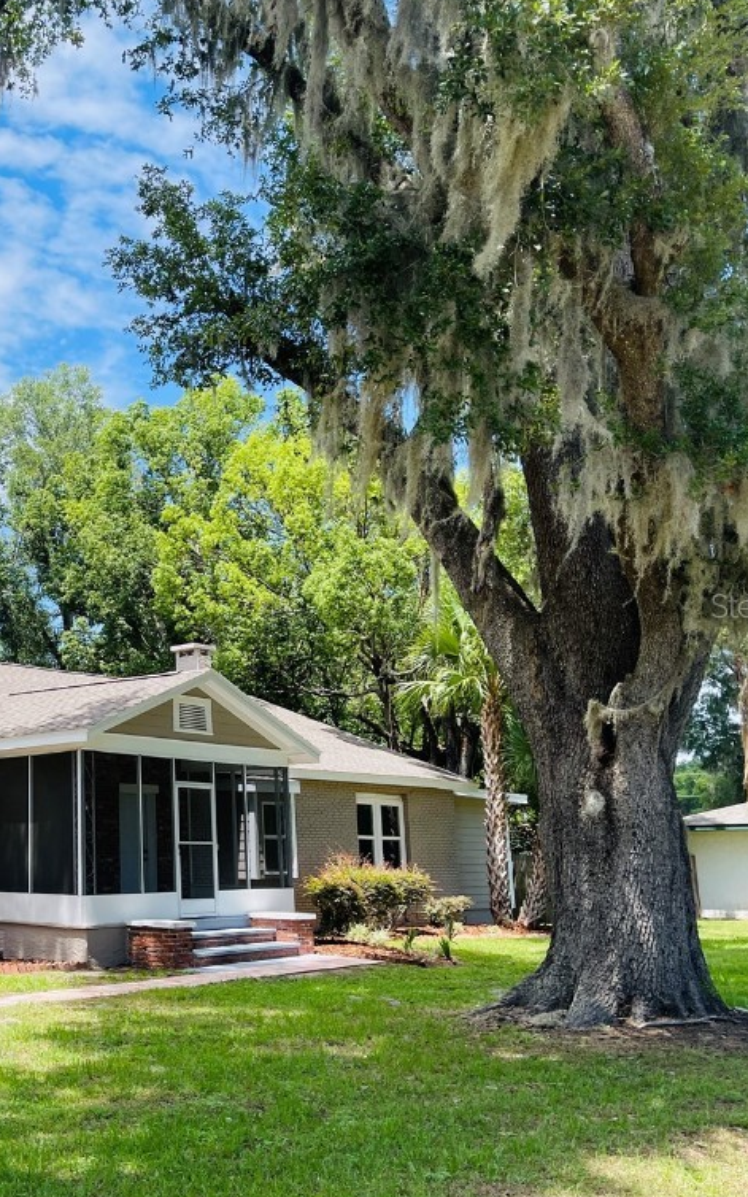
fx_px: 1175
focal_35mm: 36
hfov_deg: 33.1
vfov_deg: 54.0
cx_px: 48
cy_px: 605
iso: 32
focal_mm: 5.1
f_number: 1.6
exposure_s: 1/2012
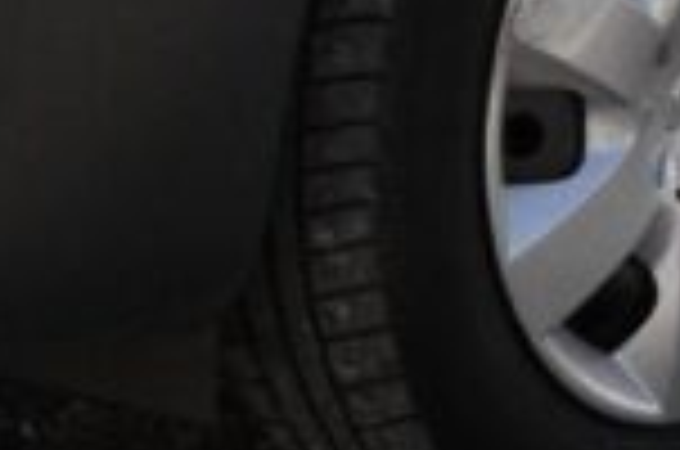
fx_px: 5372
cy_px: -900
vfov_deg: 4.6
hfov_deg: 7.2
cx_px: 477
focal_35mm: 285
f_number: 10
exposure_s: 1/400
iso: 500
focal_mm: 28
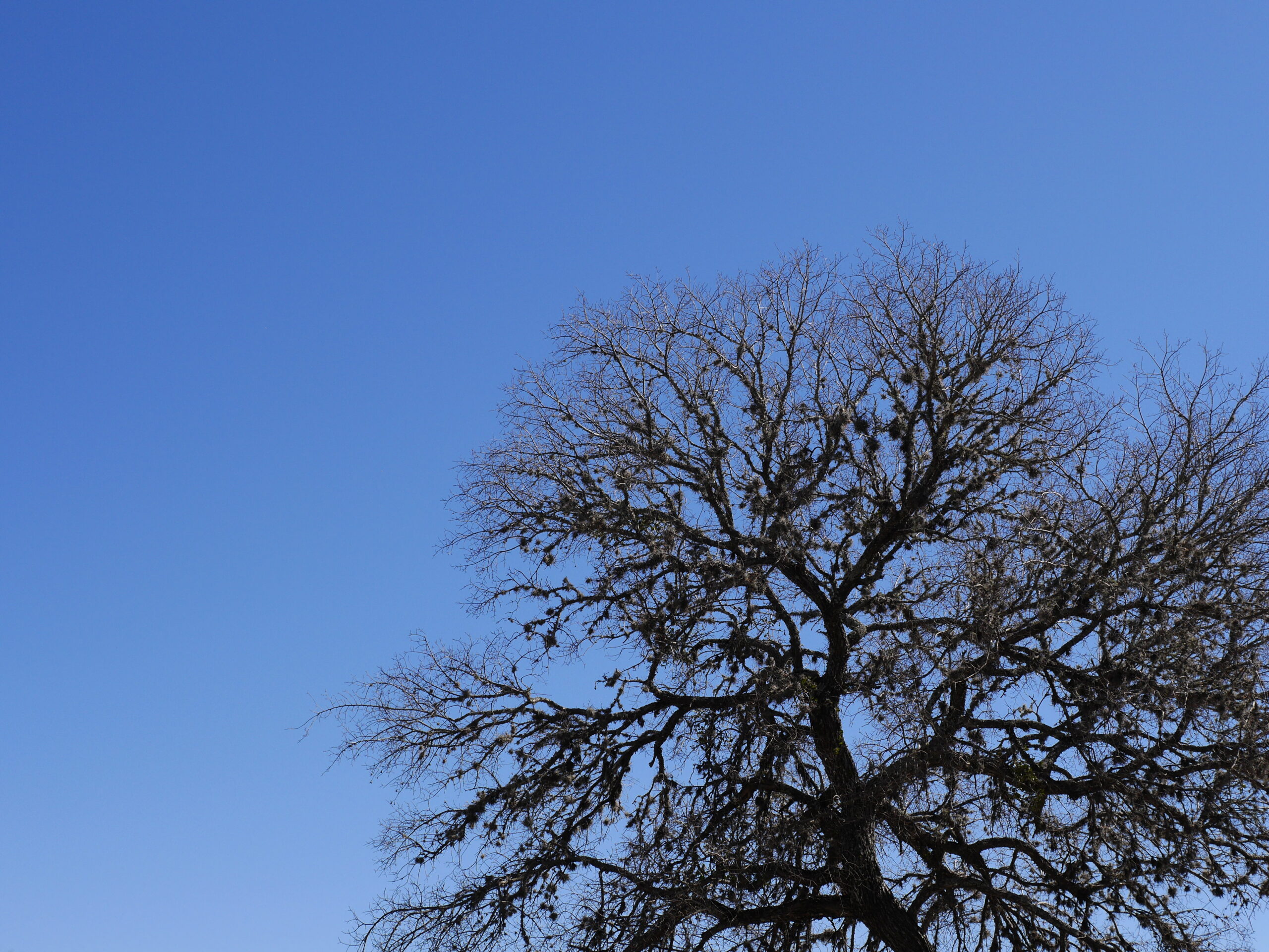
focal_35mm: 50
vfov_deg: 29.1
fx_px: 1833
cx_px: 634
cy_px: 476
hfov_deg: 38.2
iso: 200
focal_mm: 25
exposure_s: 1/1300
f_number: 5
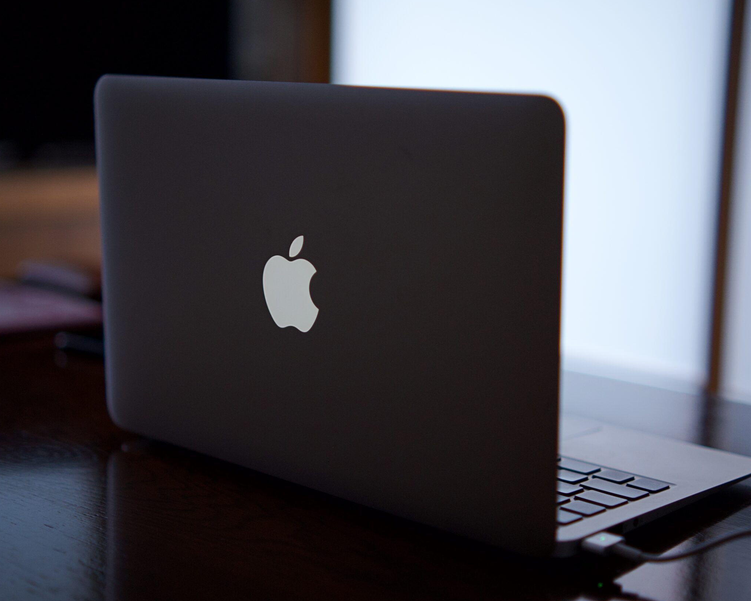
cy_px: 305
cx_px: 367
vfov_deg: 25.8
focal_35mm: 59
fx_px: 1311
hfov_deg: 32.0
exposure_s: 1/500
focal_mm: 33
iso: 640
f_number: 1.4
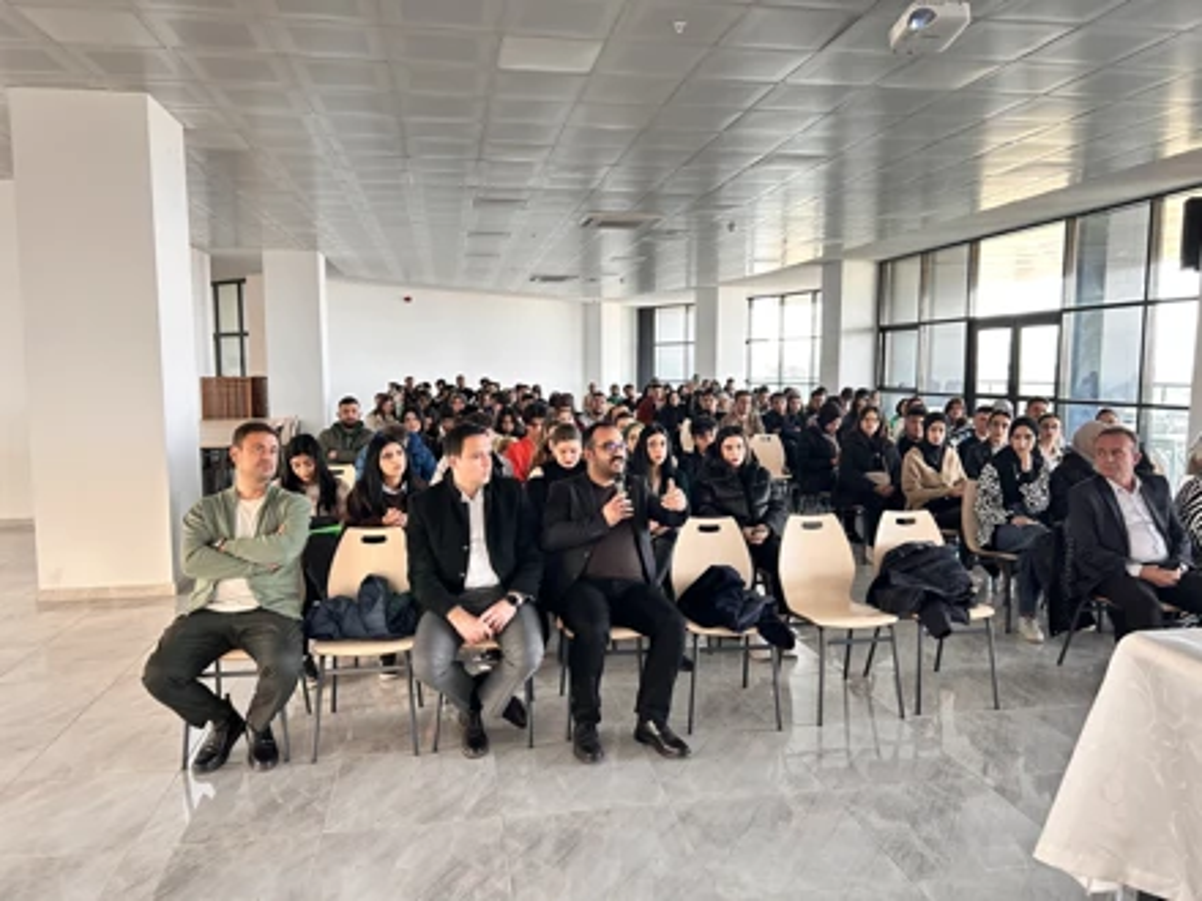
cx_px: 601
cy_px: 450
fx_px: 903
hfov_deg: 67.3
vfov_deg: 53.1
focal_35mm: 26
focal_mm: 5.7
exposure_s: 1/60
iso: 160
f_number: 1.5
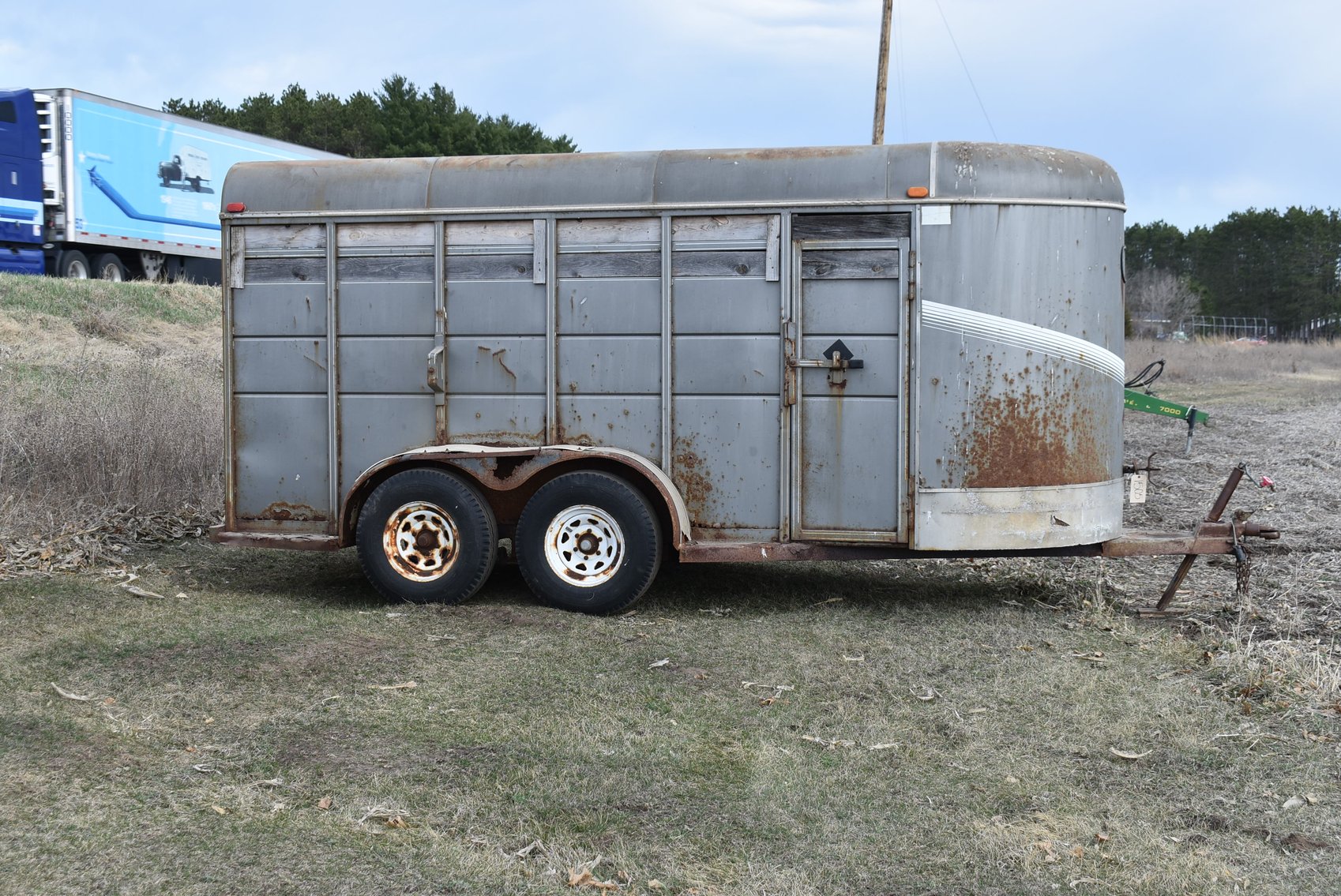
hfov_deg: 38.9
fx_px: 1901
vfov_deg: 26.5
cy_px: 448
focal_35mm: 51
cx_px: 670
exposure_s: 1/250
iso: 180
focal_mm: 34
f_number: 8
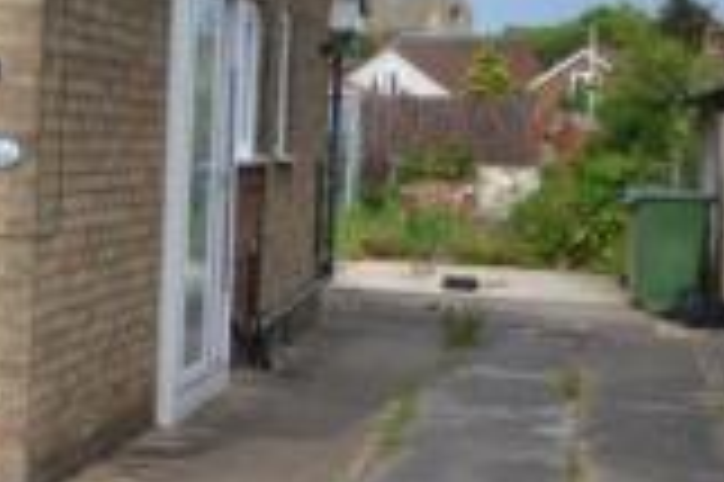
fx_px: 2090
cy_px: 178
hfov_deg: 17.3
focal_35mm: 104
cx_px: -429
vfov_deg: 13.1
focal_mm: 17
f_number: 7.1
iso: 100
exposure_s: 1/200
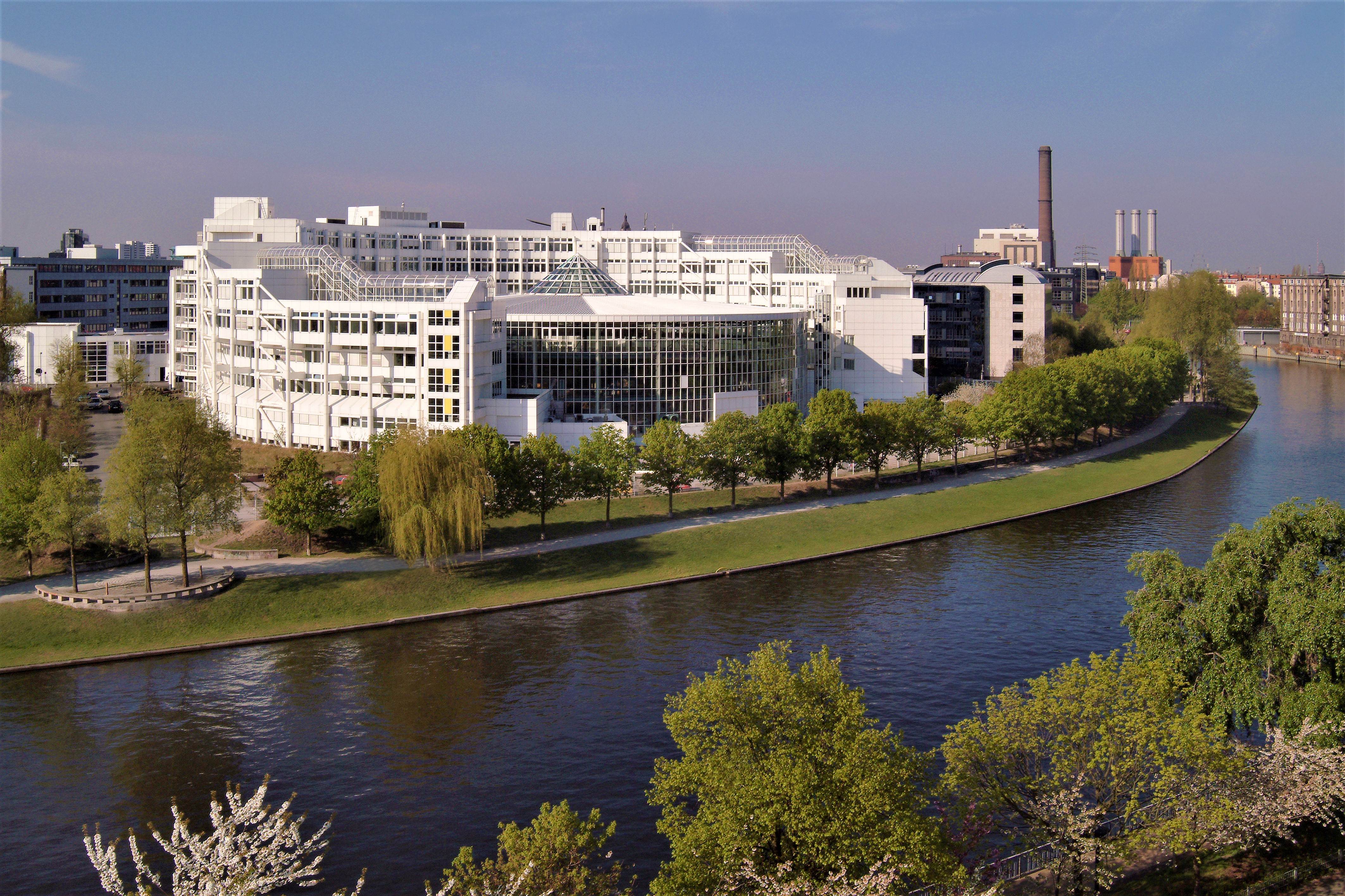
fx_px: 1233
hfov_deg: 57.2
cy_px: 448
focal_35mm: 33
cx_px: 672
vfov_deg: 40.0
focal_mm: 22
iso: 200
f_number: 11
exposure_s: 1/500
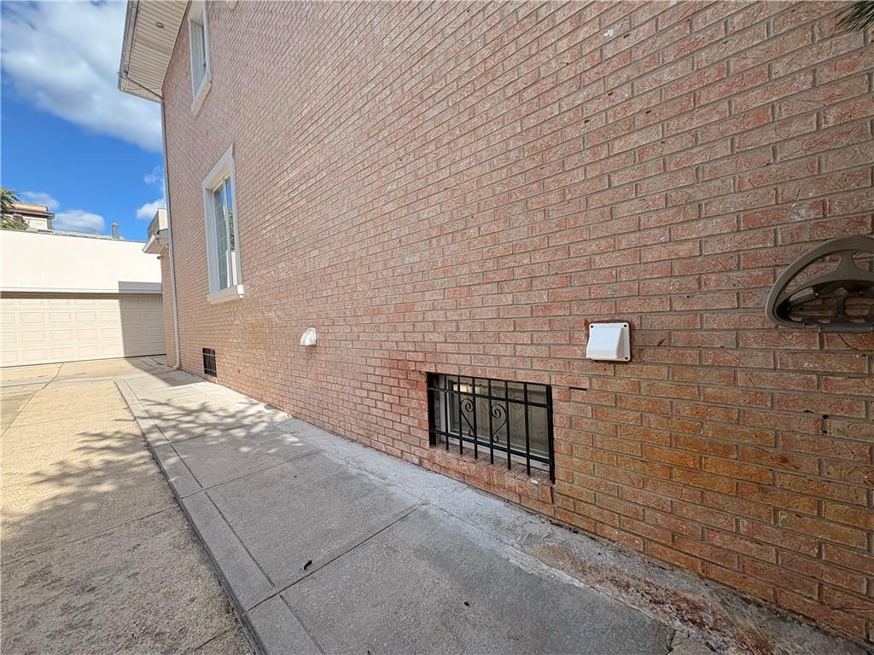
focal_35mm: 14
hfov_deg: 102.1
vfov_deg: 85.7
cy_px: 328
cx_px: 437
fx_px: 353
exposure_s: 1/416
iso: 50
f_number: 2.2
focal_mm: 2.22
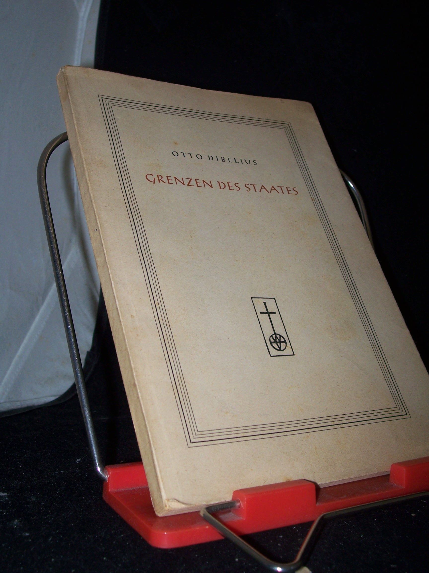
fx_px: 694
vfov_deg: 44.8
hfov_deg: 34.3
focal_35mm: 42
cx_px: 214
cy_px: 286
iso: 80
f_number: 2.8
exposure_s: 1/60
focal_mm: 7
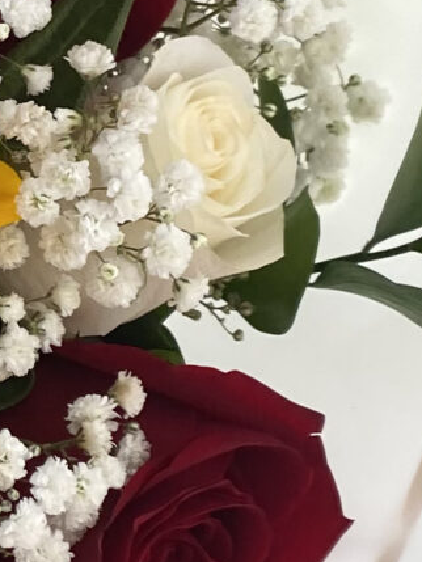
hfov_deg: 9.2
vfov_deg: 12.7
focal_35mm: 155
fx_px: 2518
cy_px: 200
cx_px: -292
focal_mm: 4.25
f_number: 1.8
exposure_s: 1/122
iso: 32
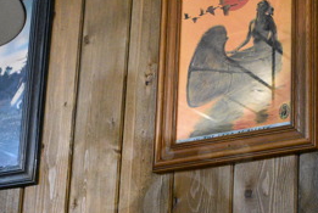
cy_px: 203
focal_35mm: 105
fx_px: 929
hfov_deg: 19.4
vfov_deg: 13.0
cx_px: 167
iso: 5600
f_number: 4.2
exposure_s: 1/125
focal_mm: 30
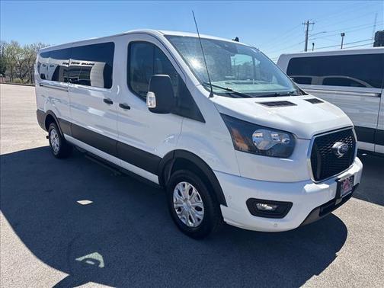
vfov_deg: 53.1
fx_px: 288
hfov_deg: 67.3
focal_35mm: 26
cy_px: 144
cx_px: 192
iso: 64
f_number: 1.6
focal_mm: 5.96
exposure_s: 1/3623
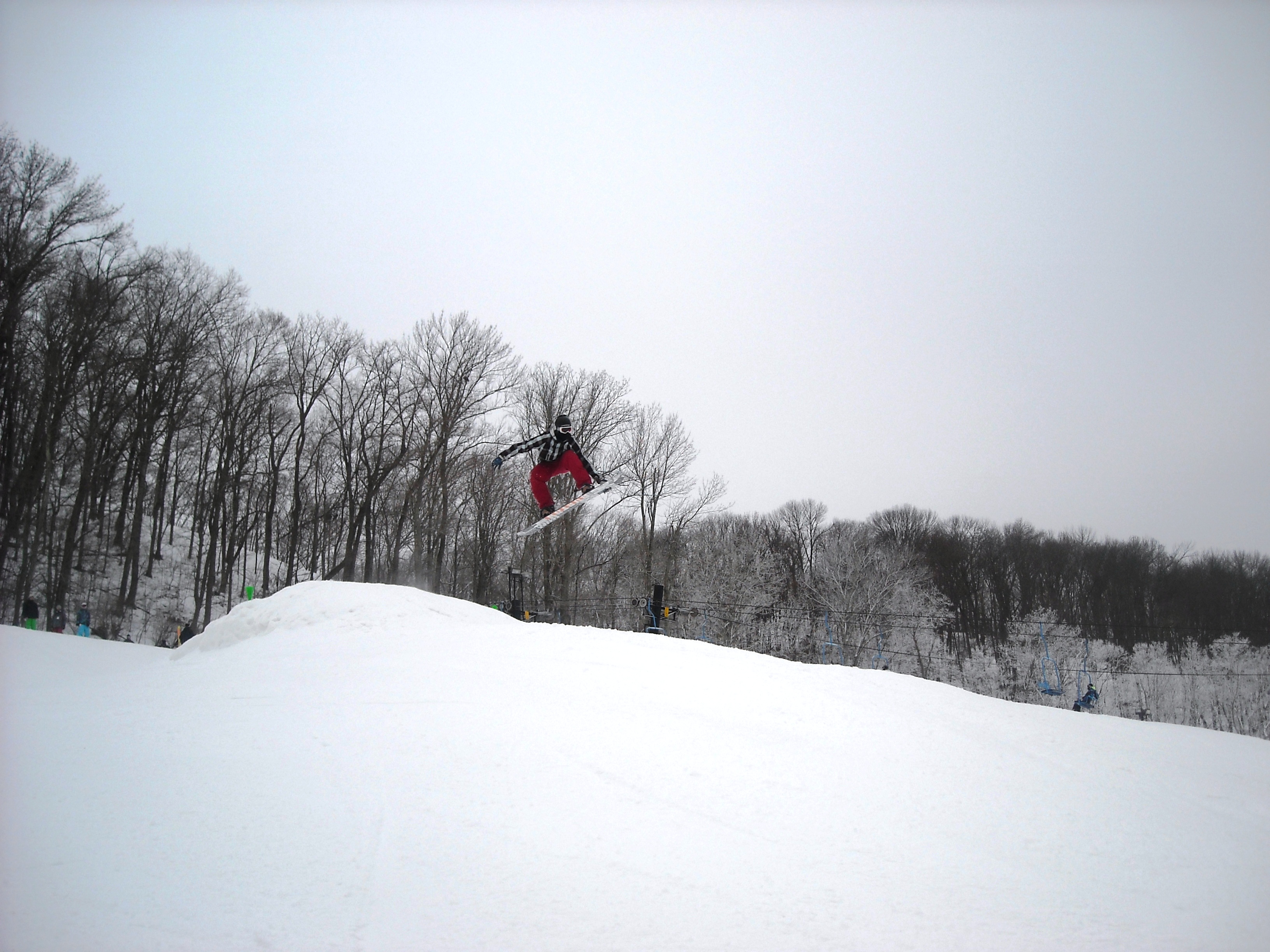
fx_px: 1284
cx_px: 635
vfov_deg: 40.7
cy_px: 476
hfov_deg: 52.6
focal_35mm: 35
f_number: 2.8
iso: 64
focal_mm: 5.7
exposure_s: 1/384
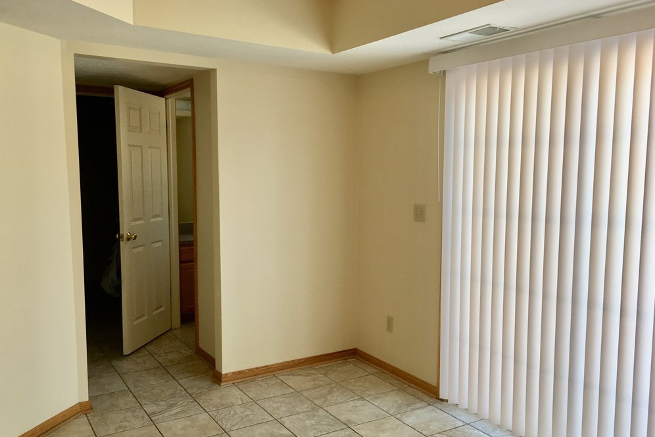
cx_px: 326
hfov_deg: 60.3
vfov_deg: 42.3
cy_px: 233
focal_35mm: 31
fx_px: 564
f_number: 2.2
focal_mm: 4.15
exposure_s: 1/120
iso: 25
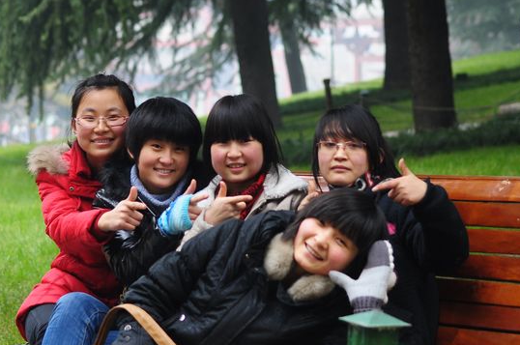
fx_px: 2510
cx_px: 238
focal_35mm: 174
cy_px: 254
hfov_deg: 11.8
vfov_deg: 7.9
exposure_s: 1/80
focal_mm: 78
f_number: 5
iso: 200
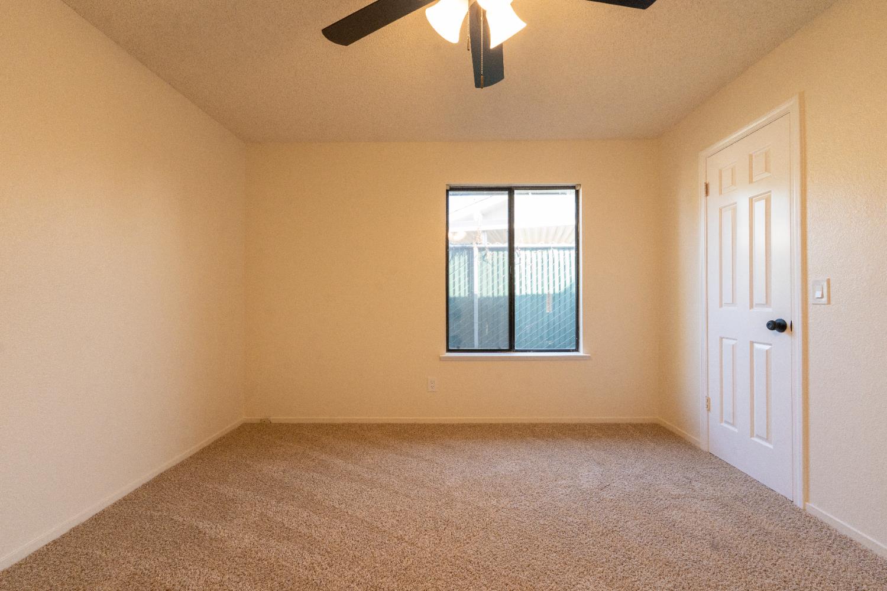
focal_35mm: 14
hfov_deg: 104.3
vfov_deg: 81.2
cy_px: 296
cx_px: 444
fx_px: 345
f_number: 9
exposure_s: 1/80
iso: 2500
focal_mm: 14
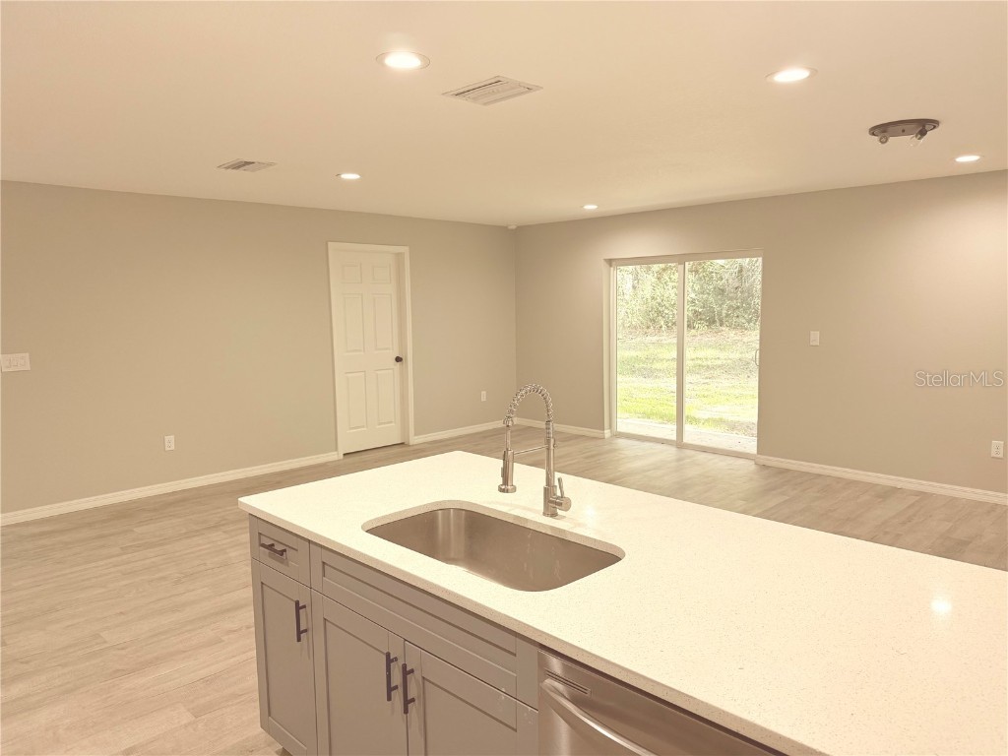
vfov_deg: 56.8
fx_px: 699
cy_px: 378
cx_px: 504
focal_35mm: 24
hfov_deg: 71.6
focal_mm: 6.76
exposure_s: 1/120
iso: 160
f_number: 1.78
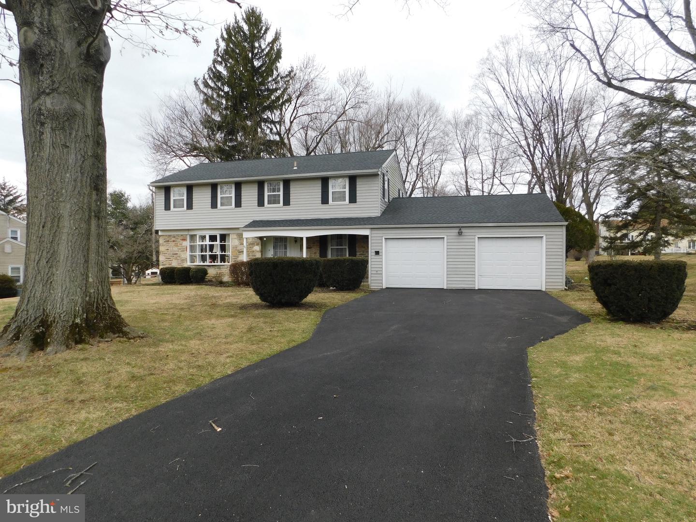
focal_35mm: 23
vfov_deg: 58.9
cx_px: 348
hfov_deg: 73.9
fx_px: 462
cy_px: 261
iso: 125
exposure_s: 1/500
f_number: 3
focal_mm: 4
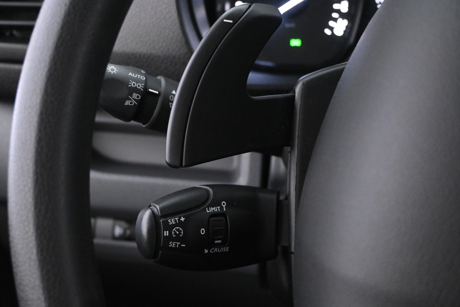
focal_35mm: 40
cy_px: 154
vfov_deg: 33.6
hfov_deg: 48.7
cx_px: 230
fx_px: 508
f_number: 4.5
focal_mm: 26.5
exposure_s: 1/30
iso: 6400
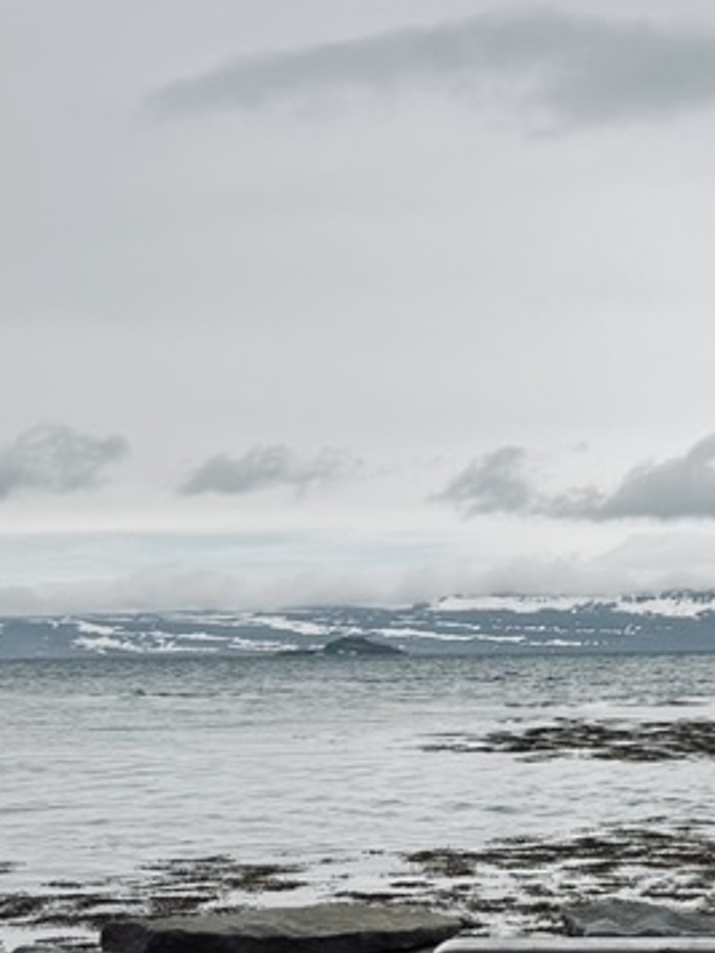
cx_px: 884
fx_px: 1900
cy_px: 720
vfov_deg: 27.8
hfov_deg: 19.9
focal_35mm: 69
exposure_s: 1/7092
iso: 80
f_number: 1.78
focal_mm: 6.76
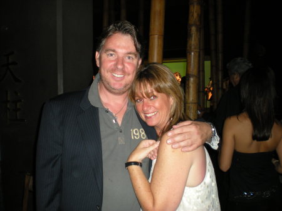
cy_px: 106
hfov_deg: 49.0
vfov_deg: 37.7
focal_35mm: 38
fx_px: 309
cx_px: 141
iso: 115
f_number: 3.1
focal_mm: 6.3
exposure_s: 1/60
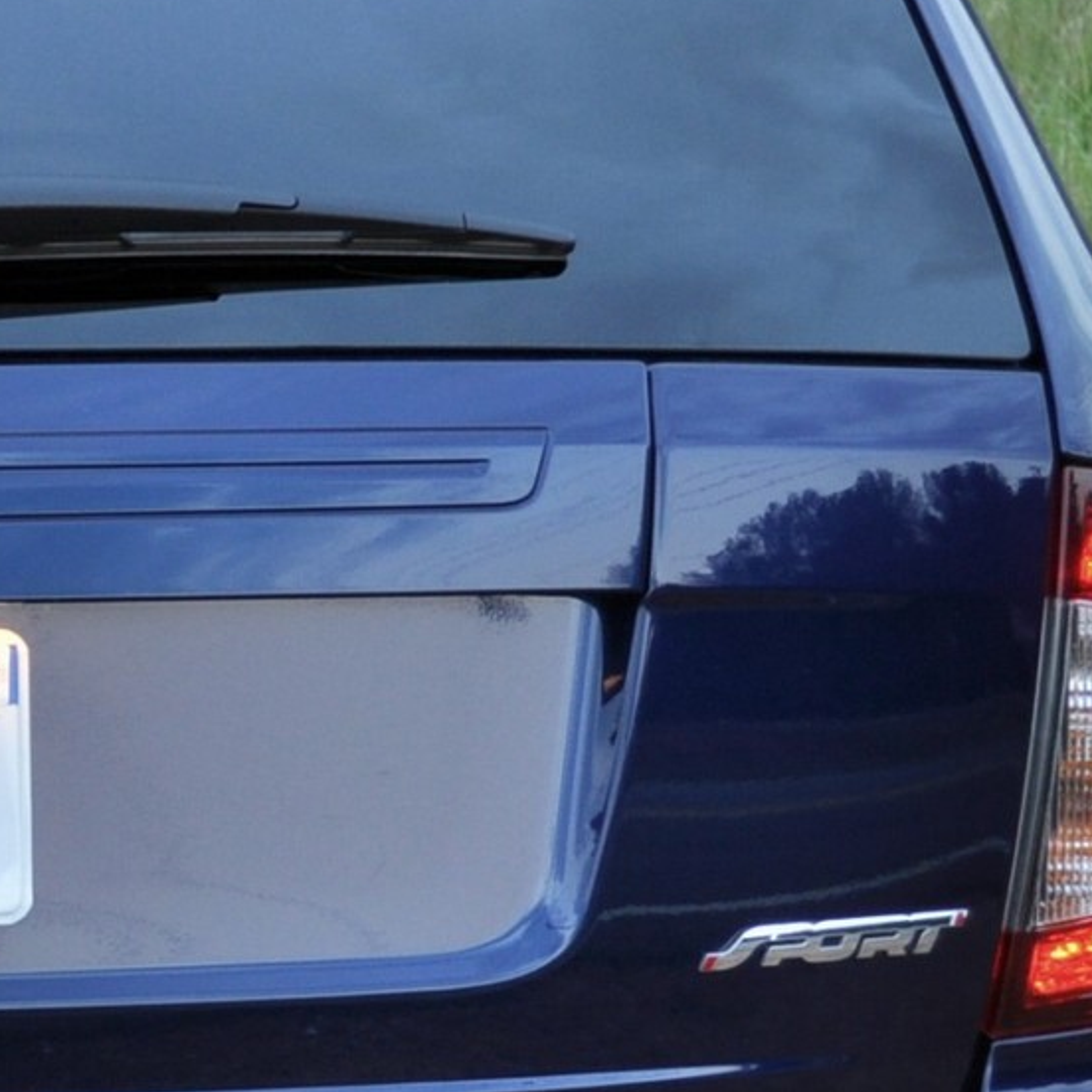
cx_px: -322
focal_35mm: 196
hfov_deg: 8.8
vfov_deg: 8.9
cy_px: 949
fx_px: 6995
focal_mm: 34
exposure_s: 1/15
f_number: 5
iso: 200
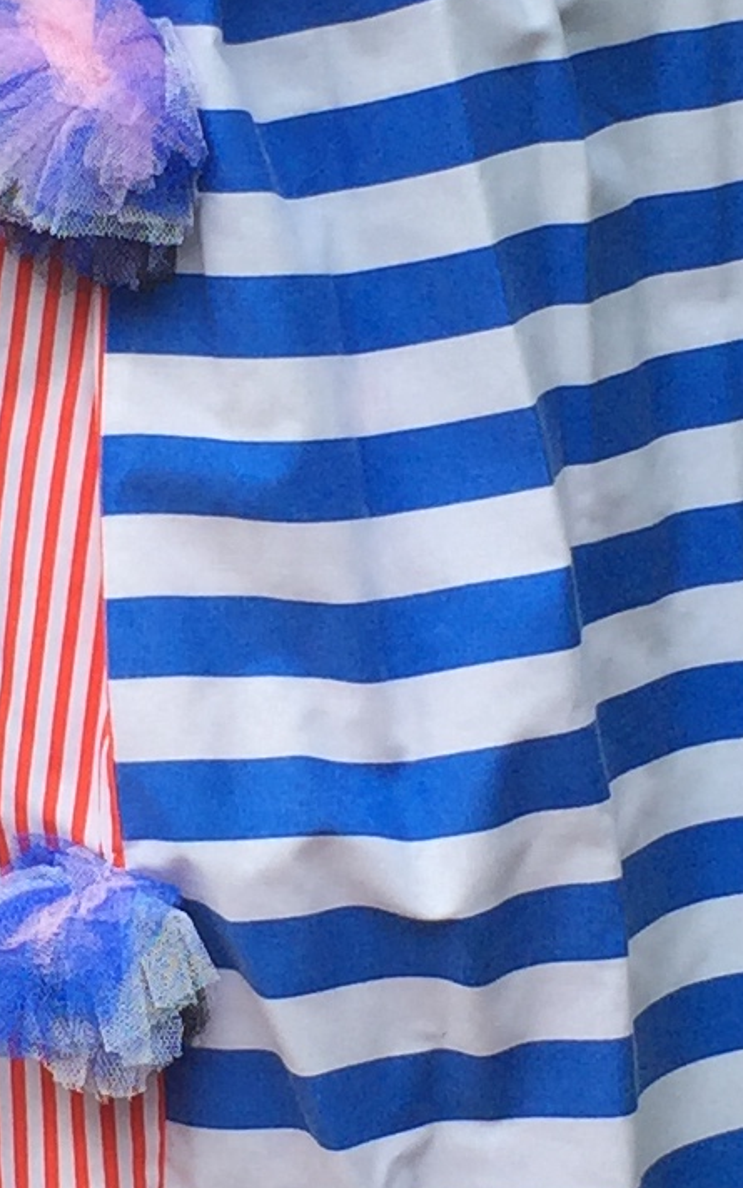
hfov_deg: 9.3
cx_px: 185
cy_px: 617
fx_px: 4568
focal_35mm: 141
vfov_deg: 14.8
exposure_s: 1/230
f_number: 2.2
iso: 32
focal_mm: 4.15
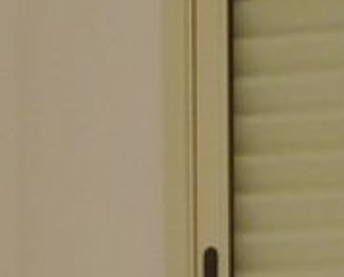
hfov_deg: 10.1
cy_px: 591
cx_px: 323
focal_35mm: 189
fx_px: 1927
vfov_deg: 7.8
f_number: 3.3
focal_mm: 4.4
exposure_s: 1/60
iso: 80
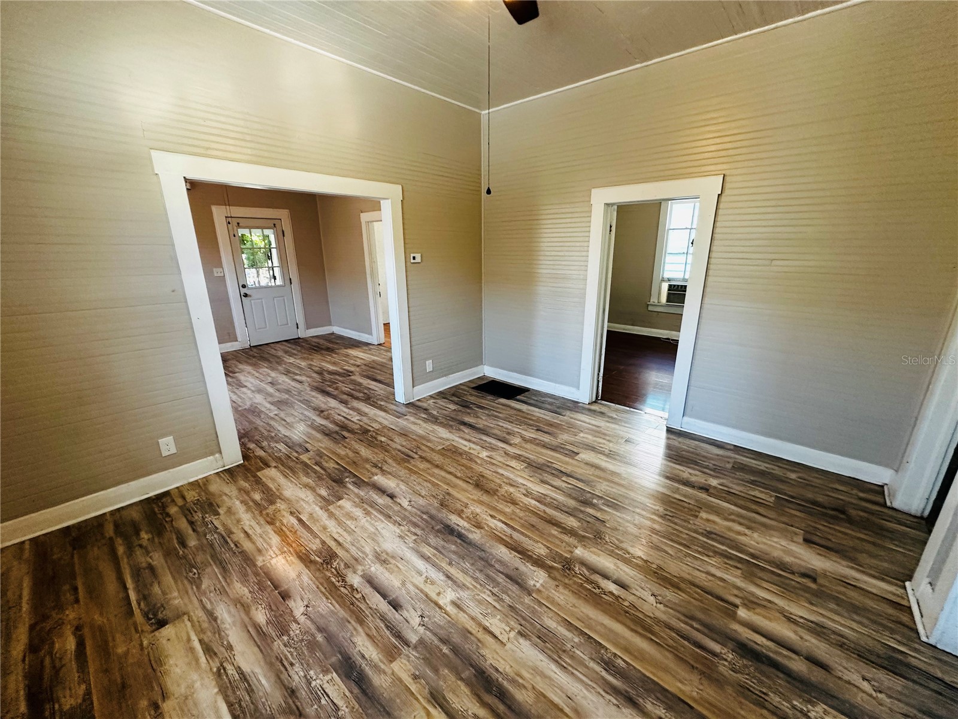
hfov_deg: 102.1
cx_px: 479
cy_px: 360
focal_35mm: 14
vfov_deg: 85.7
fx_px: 387
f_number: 2.2
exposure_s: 1/120
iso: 250
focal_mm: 2.22
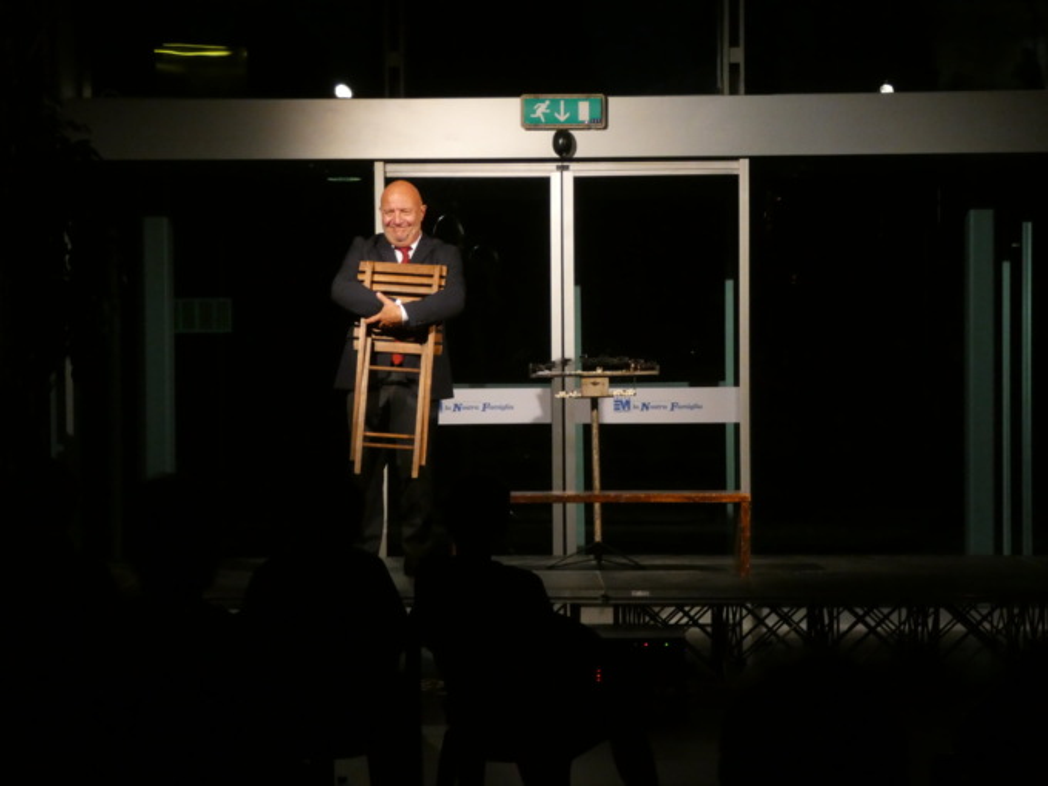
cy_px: 393
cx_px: 524
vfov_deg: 14.8
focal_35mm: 100
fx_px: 3028
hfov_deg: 19.6
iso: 800
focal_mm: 17.9
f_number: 4.8
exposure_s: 1/50
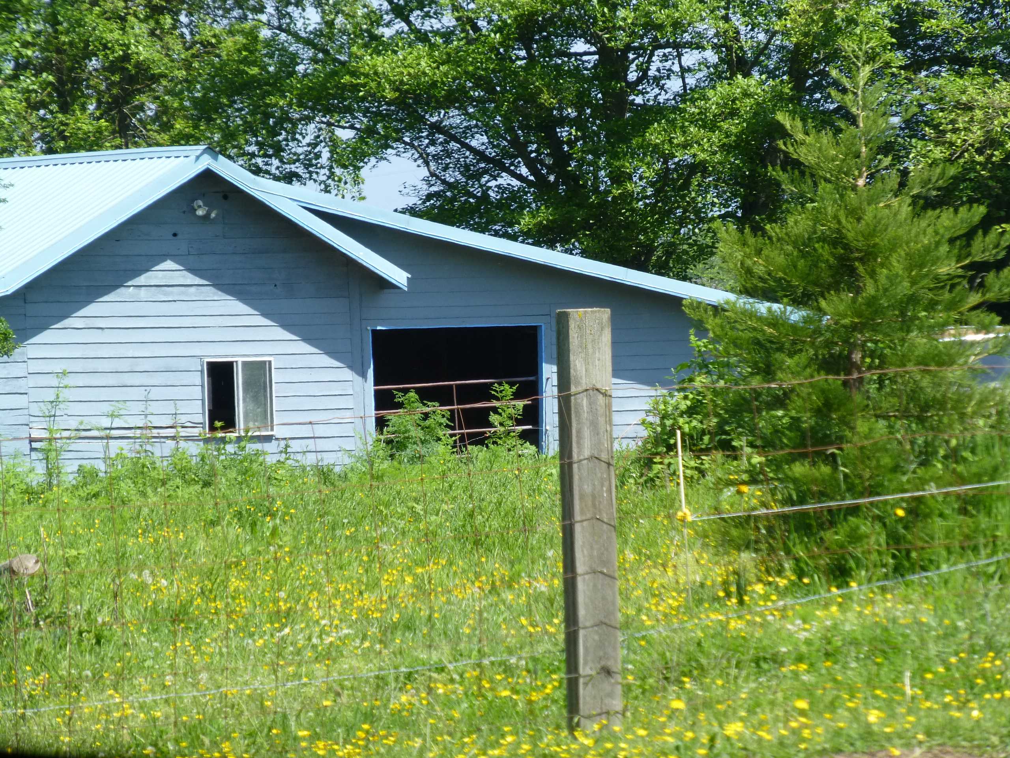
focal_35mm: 231
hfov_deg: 8.6
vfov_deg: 6.4
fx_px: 6740
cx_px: 505
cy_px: 379
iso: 160
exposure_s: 1/320
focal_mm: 41.3
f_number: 5.6
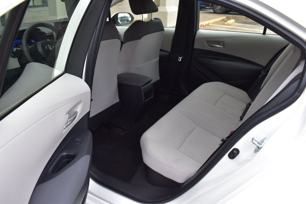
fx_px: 255
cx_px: 153
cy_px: 102
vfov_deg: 43.6
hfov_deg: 61.9
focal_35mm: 30
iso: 400
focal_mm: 20
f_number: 7.1
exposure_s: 1/30
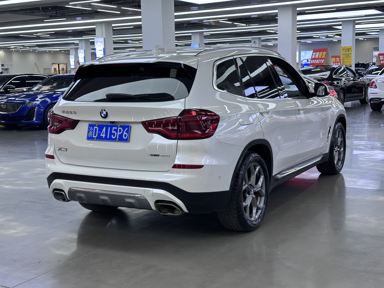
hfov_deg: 39.7
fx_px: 532
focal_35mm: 48
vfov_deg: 30.3
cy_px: 144
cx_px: 192
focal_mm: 6.86
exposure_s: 1/100
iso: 80
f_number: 1.78
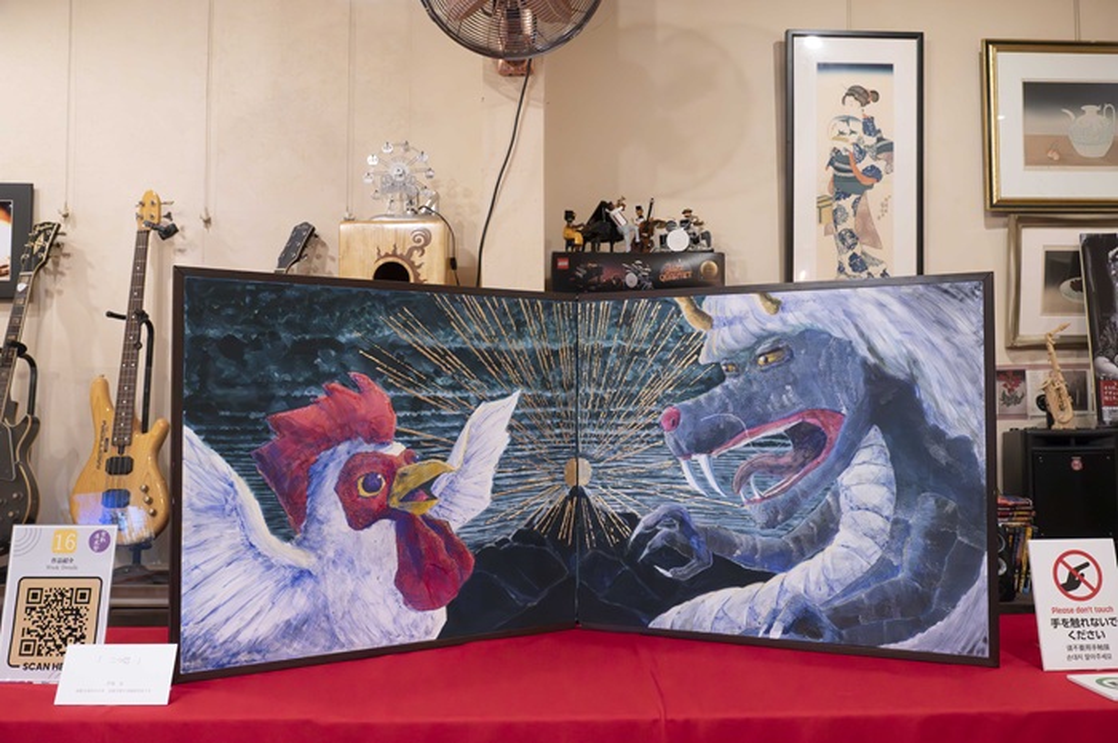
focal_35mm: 34
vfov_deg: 38.8
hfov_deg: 55.9
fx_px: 1055
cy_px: 372
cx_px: 559
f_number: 8
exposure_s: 1/200
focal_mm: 34
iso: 28800
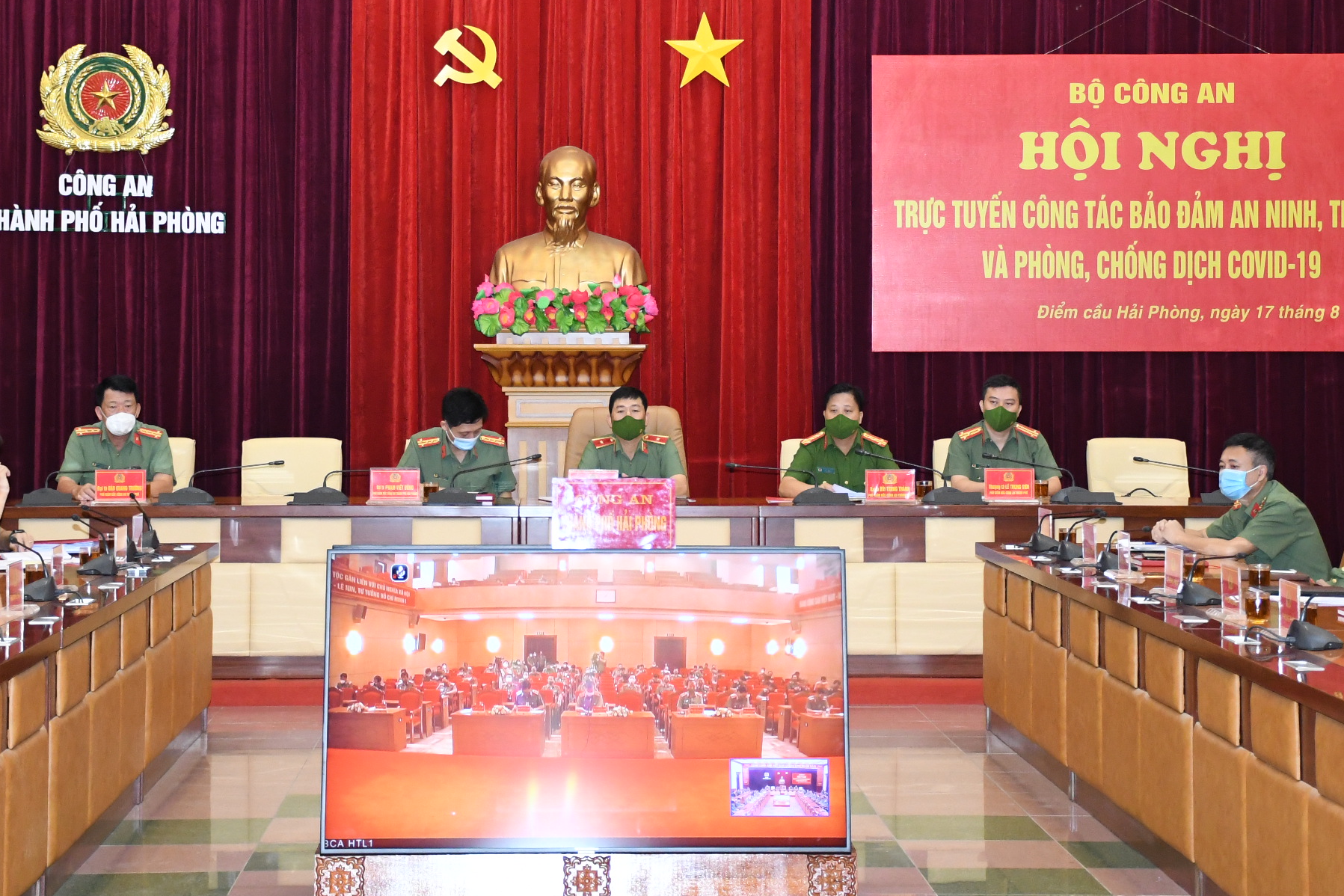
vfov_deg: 17.2
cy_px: 254
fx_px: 2949
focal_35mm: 79
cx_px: 657
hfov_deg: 25.7
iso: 2500
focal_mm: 34
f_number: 4.2
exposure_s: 1/200
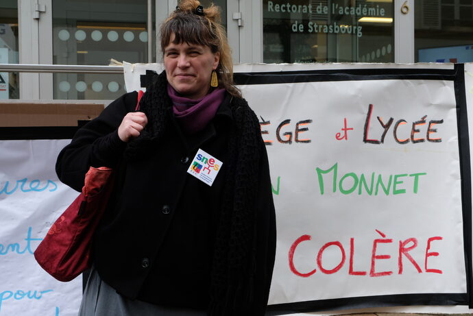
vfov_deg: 31.2
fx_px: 565
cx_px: 236
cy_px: 158
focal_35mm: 43
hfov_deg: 45.4
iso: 1000
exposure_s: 1/125
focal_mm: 28.9
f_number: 10
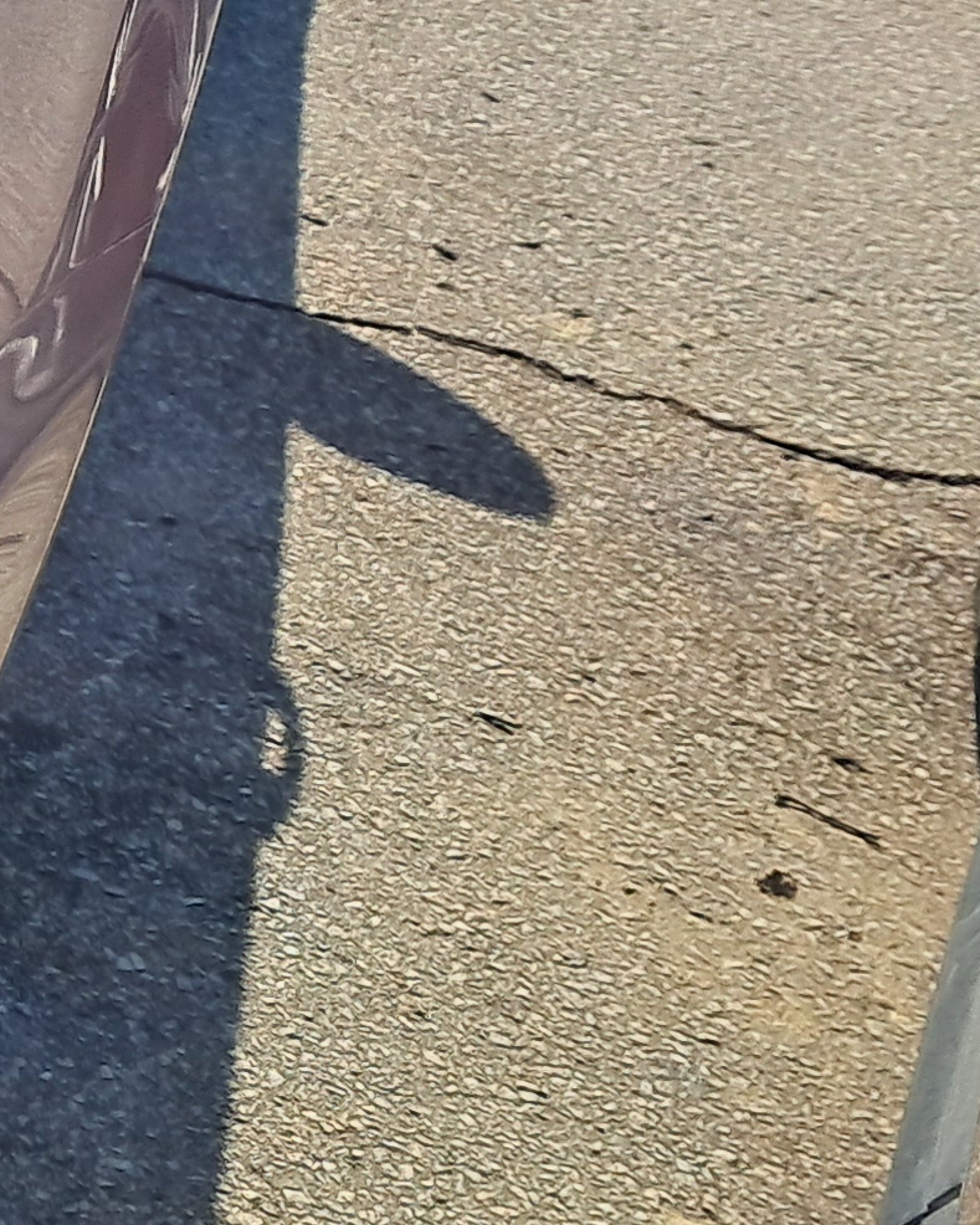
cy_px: 108
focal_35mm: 109
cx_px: -703
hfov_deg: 13.0
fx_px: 3951
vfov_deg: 17.3
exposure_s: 1/817
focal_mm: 4
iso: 50
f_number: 1.8
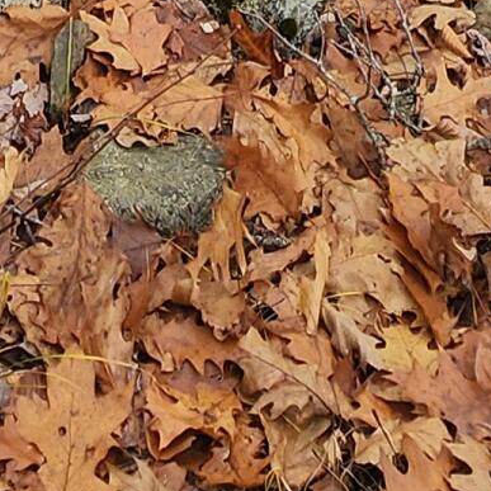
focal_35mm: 89
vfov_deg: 13.6
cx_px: 218
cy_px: -717
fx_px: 1428
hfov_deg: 19.5
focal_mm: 2.2
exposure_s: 1/438
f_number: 2.2
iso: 50
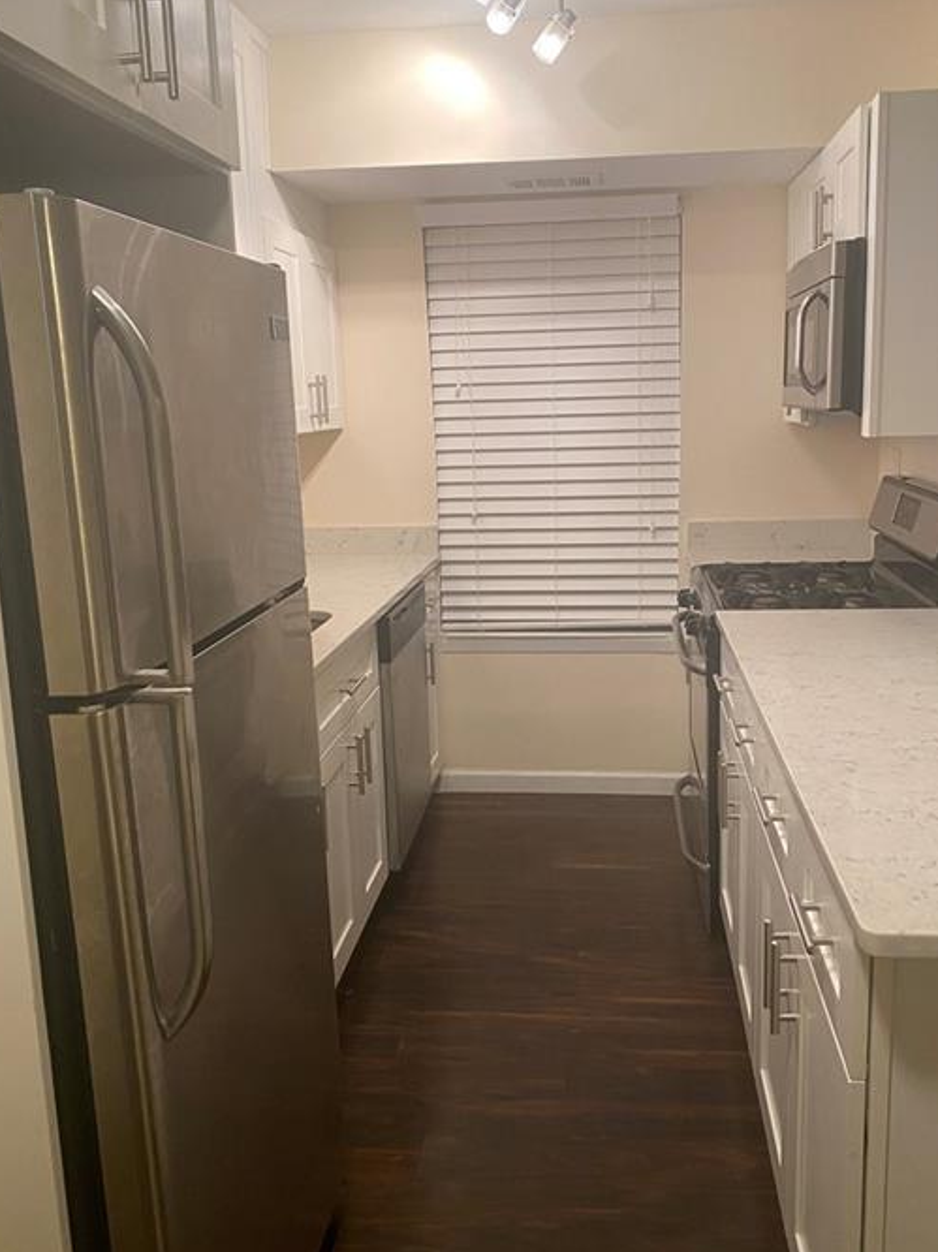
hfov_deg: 46.7
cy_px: 613
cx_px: 515
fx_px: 1085
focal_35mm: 30
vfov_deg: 60.0
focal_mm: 4.25
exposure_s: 1/60
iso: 125
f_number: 1.8
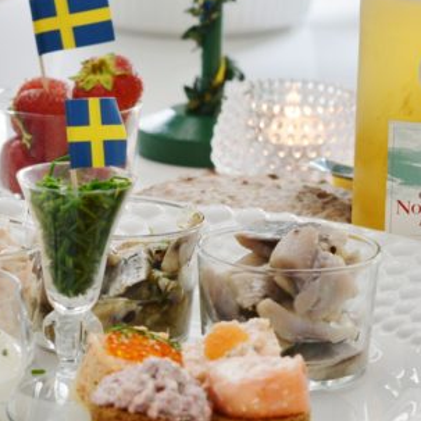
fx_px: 3357
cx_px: 188
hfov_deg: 7.2
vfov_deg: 7.2
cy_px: 53
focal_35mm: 244
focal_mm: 85
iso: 800
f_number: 6.3
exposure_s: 1/50
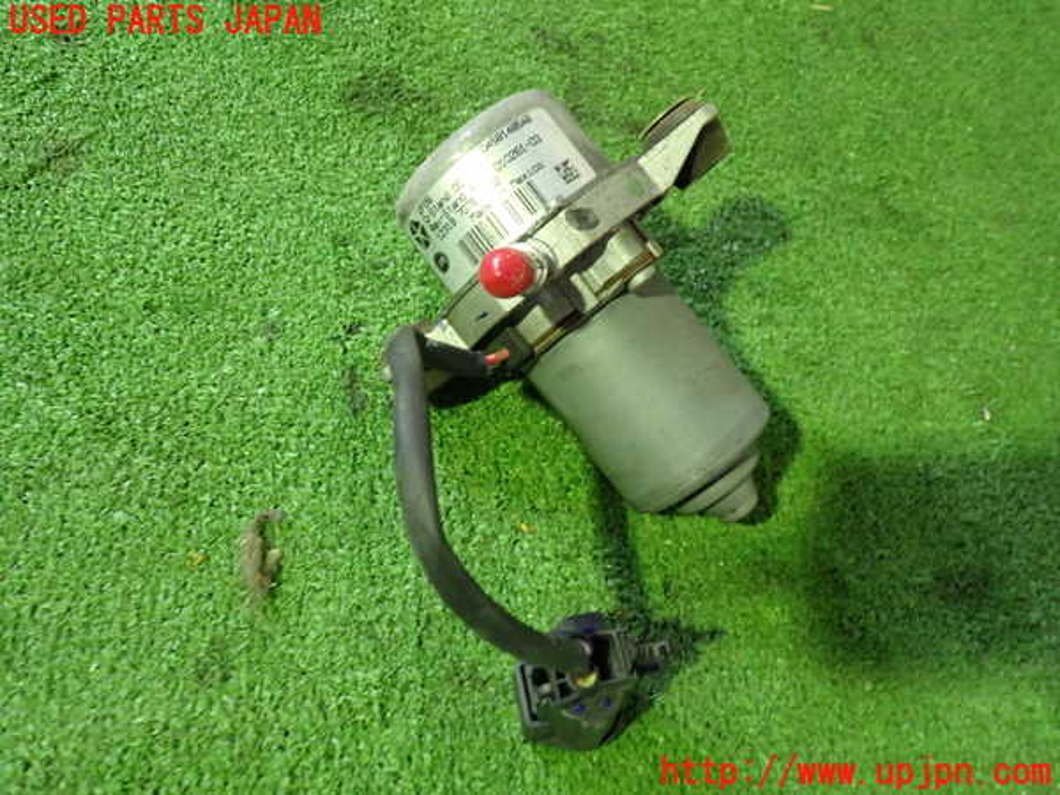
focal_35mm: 30
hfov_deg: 60.0
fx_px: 919
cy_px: 398
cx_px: 530
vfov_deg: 46.8
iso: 640
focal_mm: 5.4
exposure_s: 1/30
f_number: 2.3
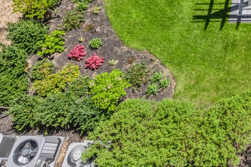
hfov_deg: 29.2
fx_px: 376
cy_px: -62
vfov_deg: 22.0
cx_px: 332
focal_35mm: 54
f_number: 11
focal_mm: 19
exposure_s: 1/800
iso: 400
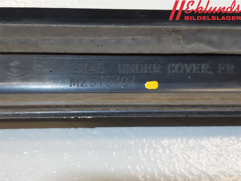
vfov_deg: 53.1
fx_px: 181
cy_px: 90
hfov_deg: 67.3
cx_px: 120
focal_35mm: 26
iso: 80
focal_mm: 3.93
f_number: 1.7
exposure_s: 1/50
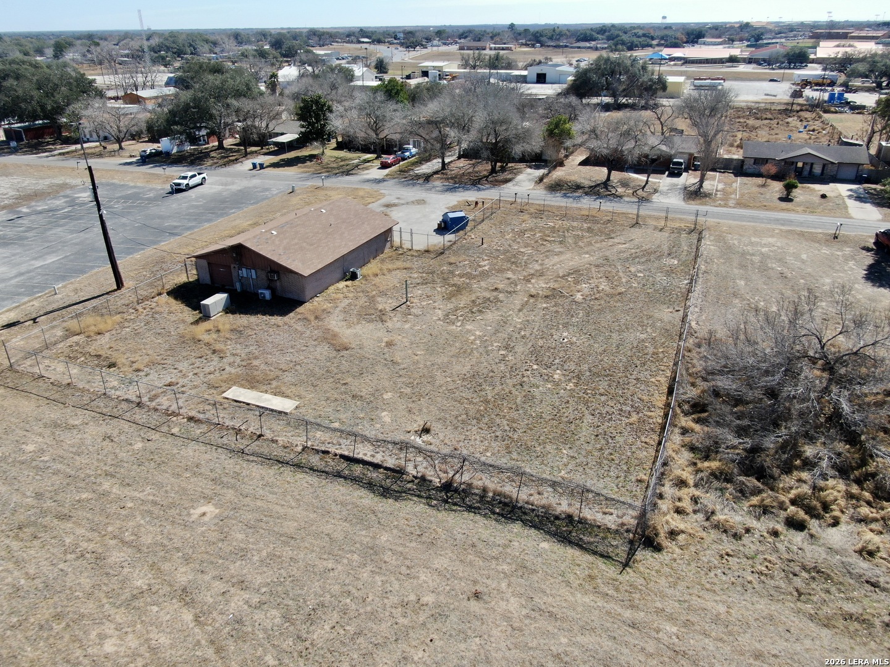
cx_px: 445
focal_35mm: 24
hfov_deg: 71.6
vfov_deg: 56.8
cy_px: 334
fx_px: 617
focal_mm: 4.39
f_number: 2.8
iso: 100
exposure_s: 1/1000
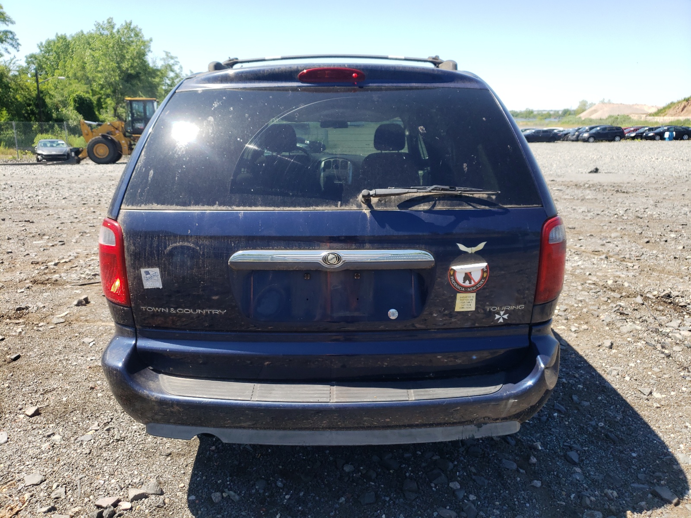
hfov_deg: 67.3
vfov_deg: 53.1
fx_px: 519
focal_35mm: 26
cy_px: 259
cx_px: 346
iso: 50
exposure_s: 1/1111
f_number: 1.5
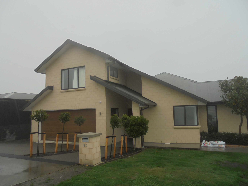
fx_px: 186
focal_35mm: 26
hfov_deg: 67.3
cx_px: 124
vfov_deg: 53.1
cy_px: 93
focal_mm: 4.6
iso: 100
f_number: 3.5
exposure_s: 1/200
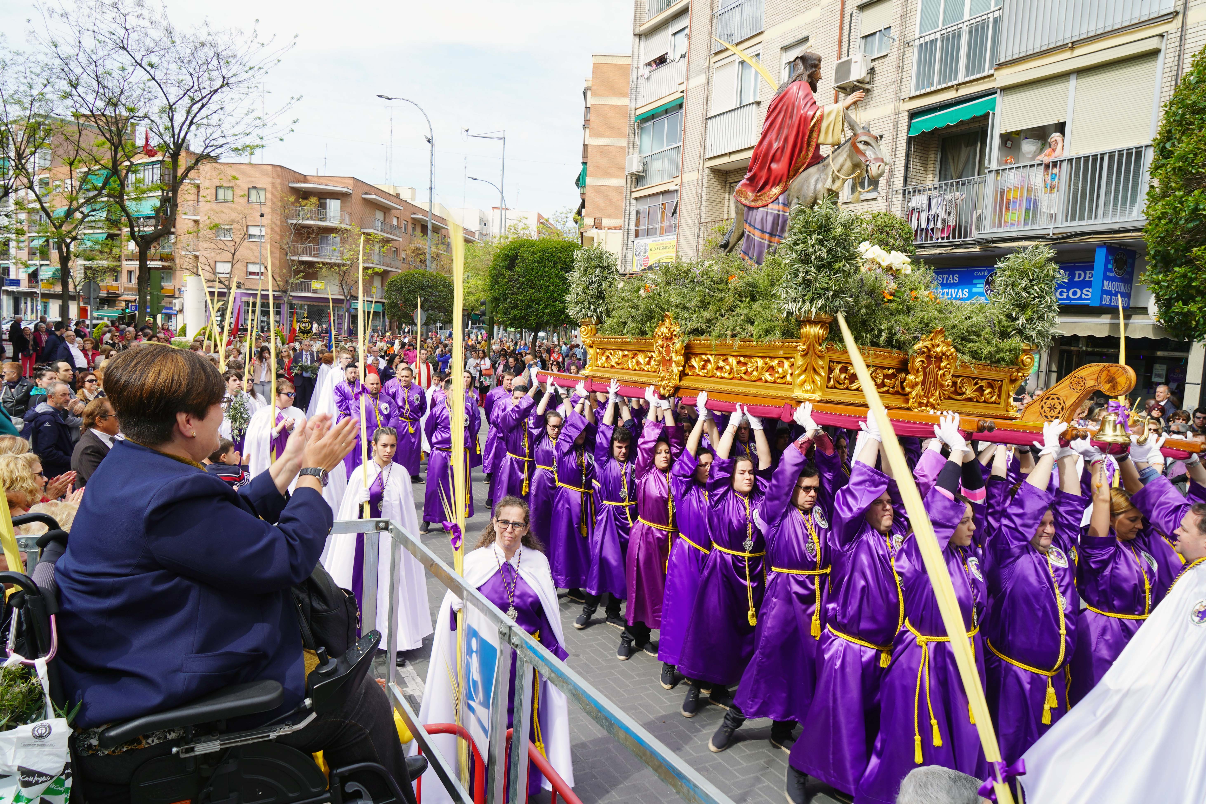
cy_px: 402
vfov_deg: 53.1
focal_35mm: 24
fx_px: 804
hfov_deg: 73.7
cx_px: 603
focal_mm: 24
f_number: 10
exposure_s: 1/80
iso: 100
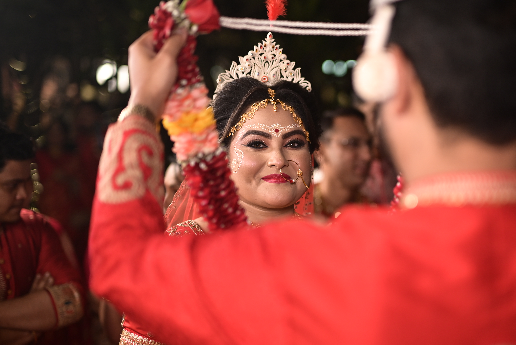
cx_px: 340
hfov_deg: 29.9
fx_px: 961
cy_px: 180
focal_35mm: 67
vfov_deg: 20.3
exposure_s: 1/400
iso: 400
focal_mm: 50
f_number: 1.6
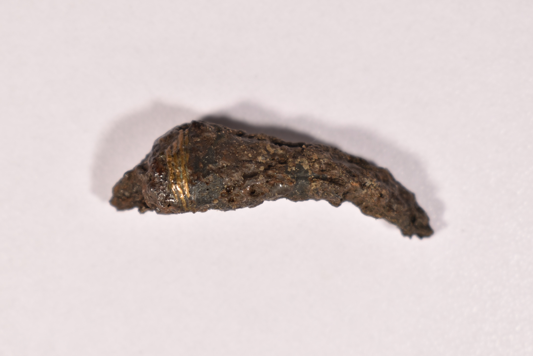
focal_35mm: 99
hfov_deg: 20.6
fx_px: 1466
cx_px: 214
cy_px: 174
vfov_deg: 13.8
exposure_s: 1/20
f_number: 5.3
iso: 100
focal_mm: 48
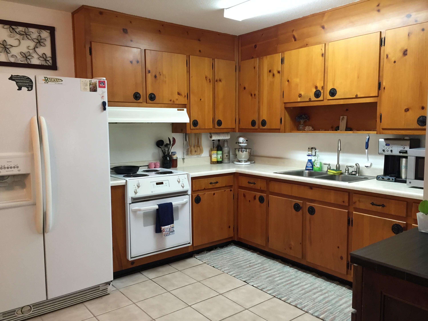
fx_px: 359
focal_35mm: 29
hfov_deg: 61.7
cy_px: 160
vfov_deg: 48.2
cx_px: 214
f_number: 2.2
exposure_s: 1/30
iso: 125
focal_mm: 4.15
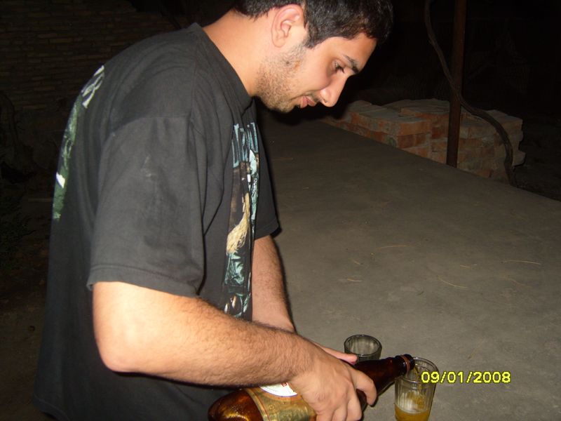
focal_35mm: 35
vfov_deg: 40.7
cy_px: 210
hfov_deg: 52.6
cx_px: 280
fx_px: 567
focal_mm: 7.4
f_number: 2.8
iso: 100
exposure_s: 1/30
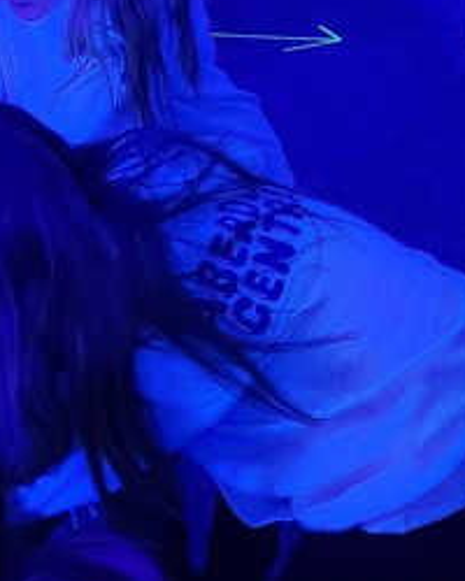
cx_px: 628
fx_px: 1583
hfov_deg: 15.8
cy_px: -130
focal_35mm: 92
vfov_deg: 19.5
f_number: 1.8
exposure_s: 1/24
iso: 800
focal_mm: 6.4
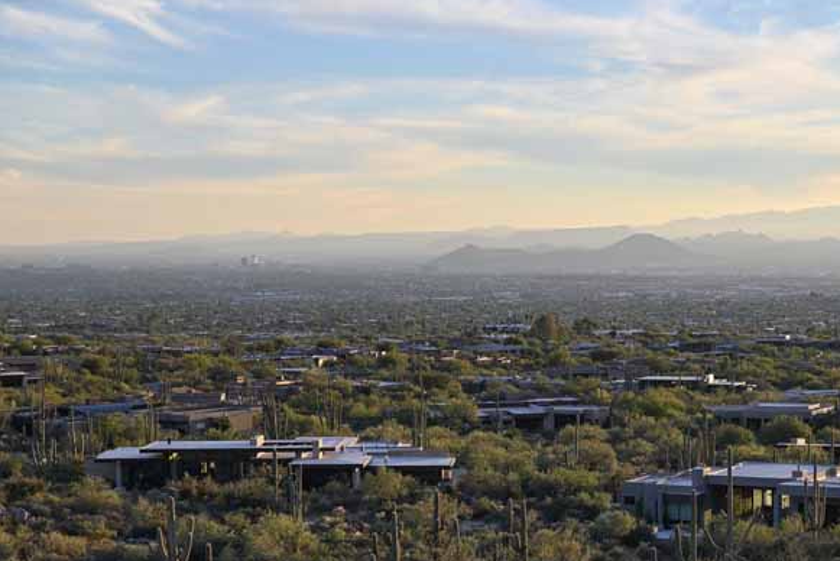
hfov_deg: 24.0
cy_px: 351
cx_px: 577
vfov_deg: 16.3
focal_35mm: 84
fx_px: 1961
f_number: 5
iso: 100
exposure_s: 1/400
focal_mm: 61
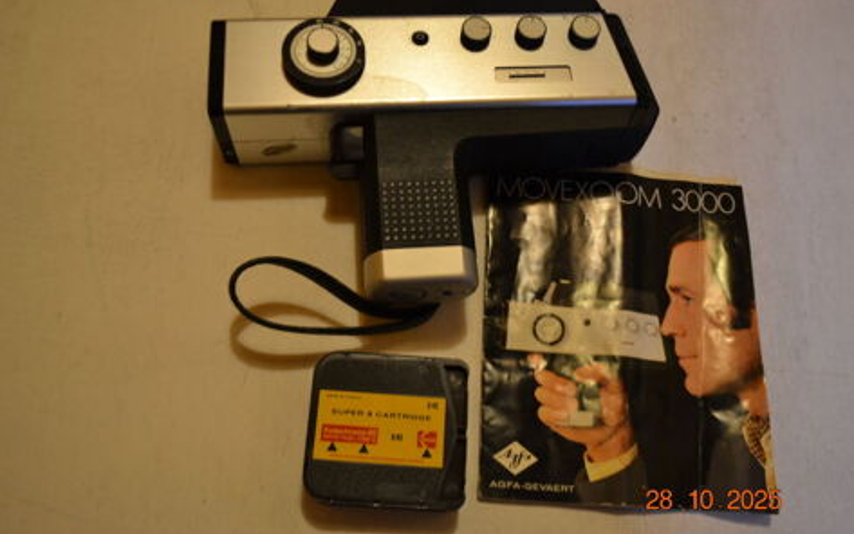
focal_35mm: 31
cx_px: 432
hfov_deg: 61.2
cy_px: 254
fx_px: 722
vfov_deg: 40.6
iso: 500
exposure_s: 1/15
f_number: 3.8
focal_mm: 20
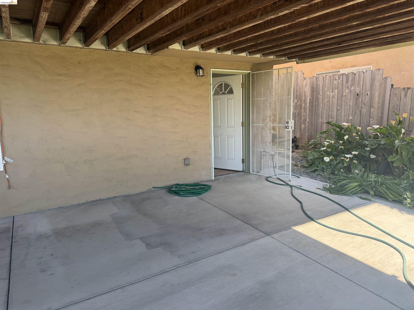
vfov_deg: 56.8
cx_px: 207
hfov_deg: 71.6
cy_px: 155
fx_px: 287
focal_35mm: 24
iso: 100
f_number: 1.78
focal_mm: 6.76
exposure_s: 1/567
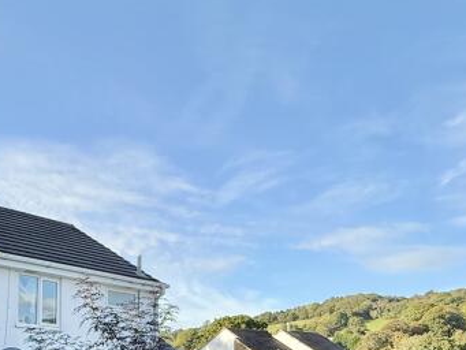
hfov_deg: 43.8
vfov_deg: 30.7
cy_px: 386
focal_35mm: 42
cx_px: 135
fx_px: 566
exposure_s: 1/644
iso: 50
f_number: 2.2
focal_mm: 2.22
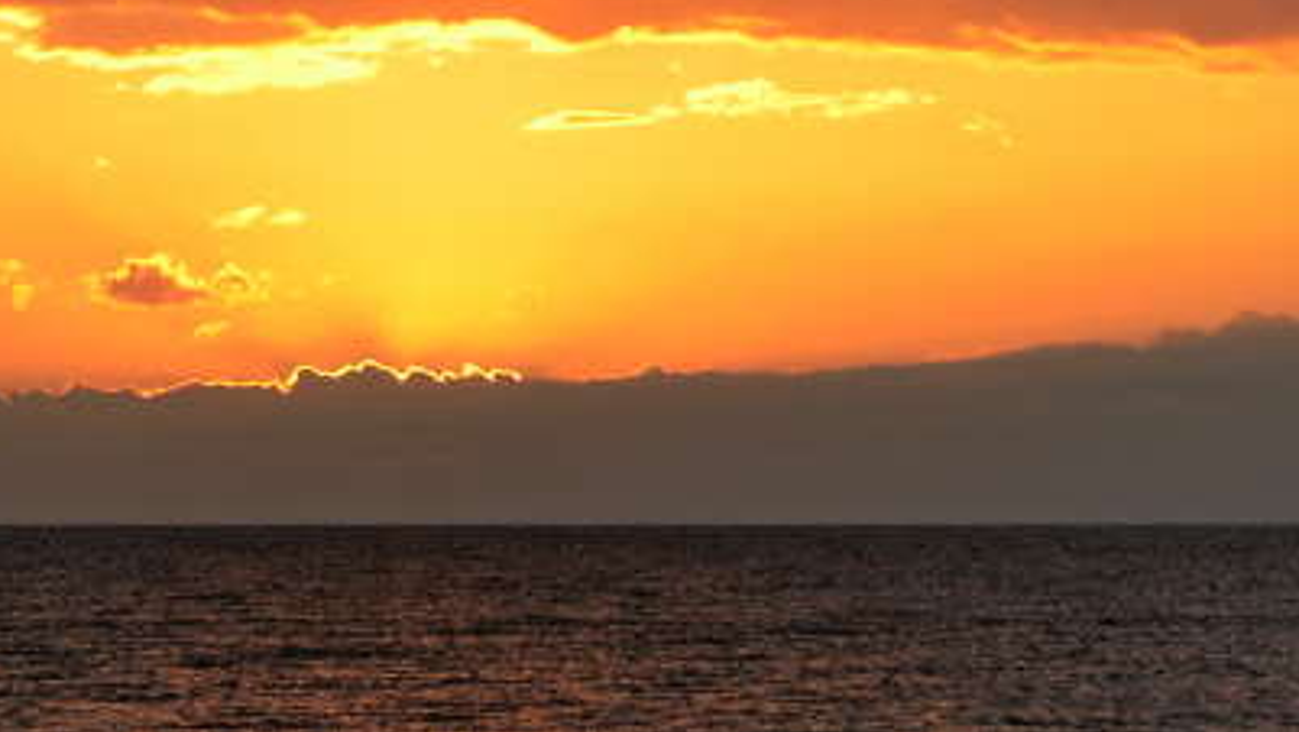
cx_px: 454
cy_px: -552
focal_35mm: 225
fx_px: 7754
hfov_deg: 9.6
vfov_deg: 5.3
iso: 100
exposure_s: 1/30
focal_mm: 48
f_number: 8
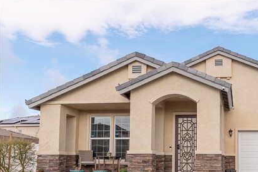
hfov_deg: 40.4
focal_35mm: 47
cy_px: 132
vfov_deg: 28.2
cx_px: 201
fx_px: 337
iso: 100
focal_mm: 20
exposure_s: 1/250
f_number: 8
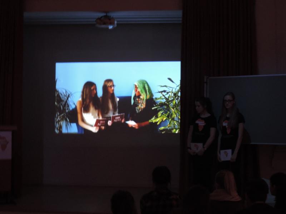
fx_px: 454
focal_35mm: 55
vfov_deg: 26.6
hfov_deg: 34.9
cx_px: 143
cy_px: 107
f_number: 3.7
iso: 800
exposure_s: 1/5
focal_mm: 9.8
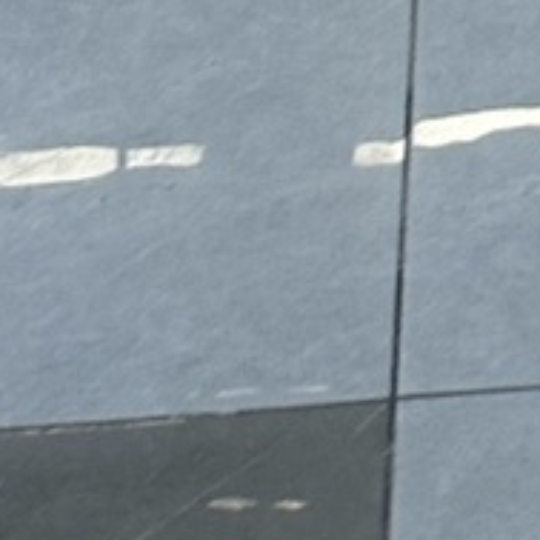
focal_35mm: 225
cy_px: -2229
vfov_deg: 5.6
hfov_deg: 7.6
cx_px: 871
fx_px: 3971
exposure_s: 1/100
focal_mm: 6.86
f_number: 1.78
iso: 64
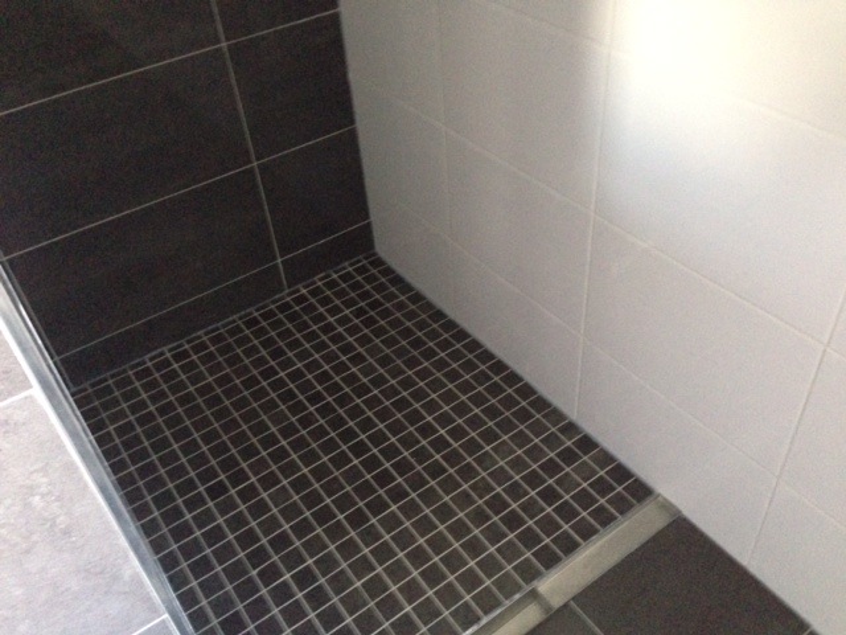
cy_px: 318
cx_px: 423
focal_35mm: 33
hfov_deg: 55.4
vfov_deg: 42.9
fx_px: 807
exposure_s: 1/15
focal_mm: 4.12
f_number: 2.4
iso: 800
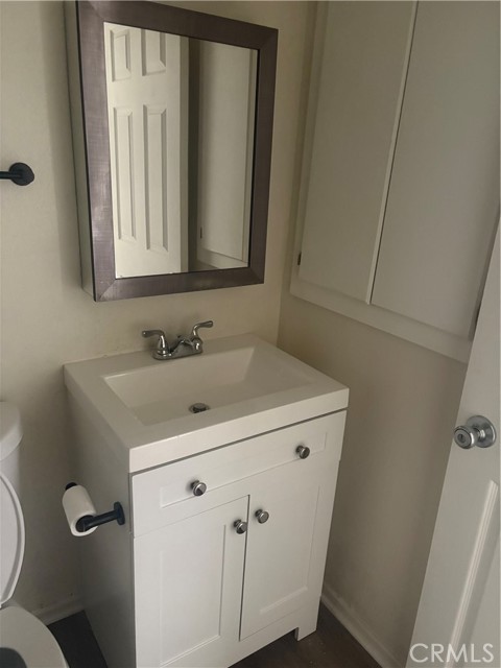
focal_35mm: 26
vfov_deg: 67.3
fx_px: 502
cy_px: 334
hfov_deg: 53.1
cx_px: 250
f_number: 1.6
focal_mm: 5.96
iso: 640
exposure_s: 1/31
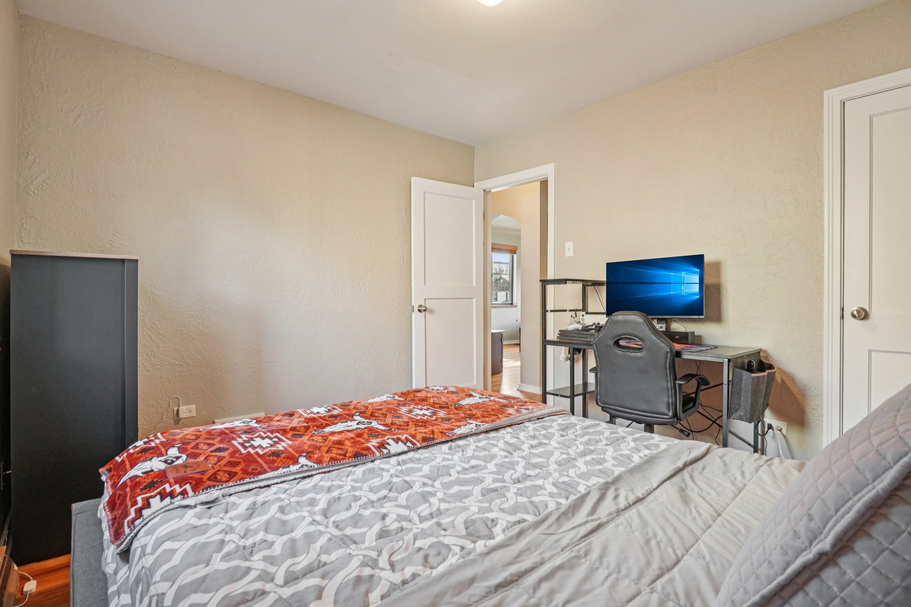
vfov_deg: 72.0
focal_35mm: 16
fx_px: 417
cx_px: 456
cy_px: 304
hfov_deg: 95.0
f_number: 8
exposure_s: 1/30
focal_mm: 11
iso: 800
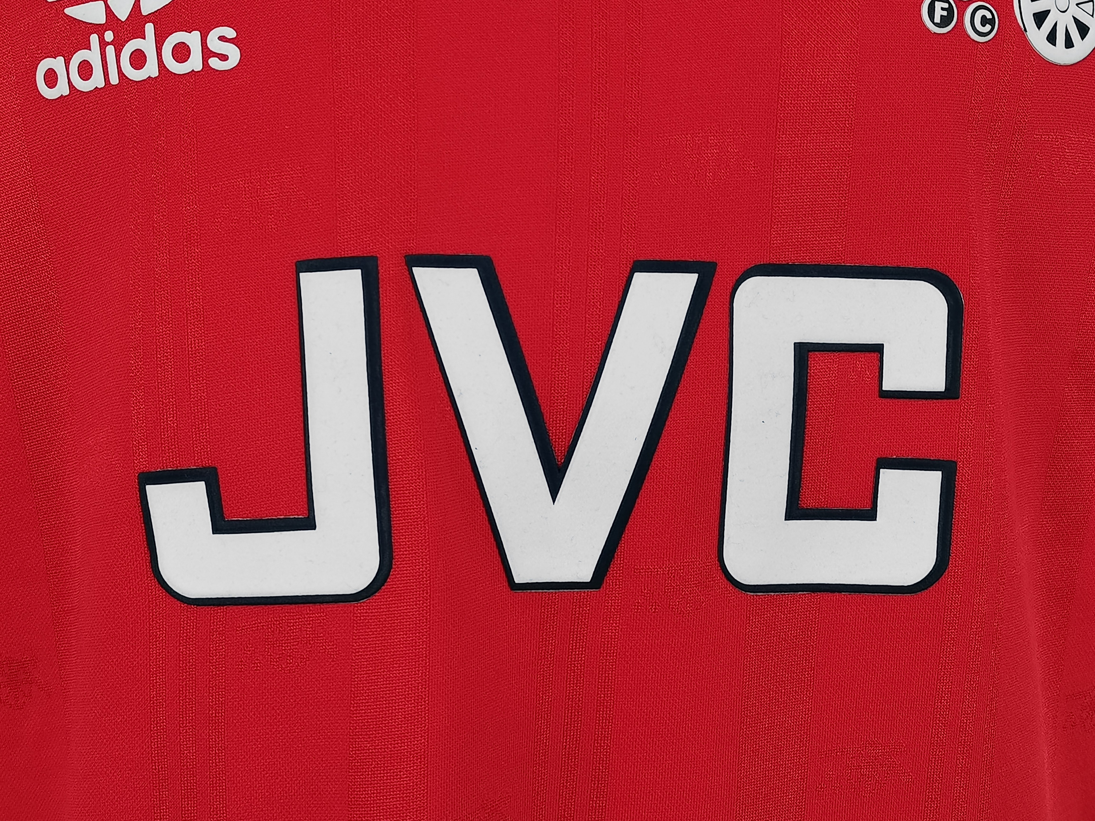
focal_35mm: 43
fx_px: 1360
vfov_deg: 33.6
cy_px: 410
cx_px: 548
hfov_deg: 43.9
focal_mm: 5.58
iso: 160
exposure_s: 1/100
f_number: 1.8
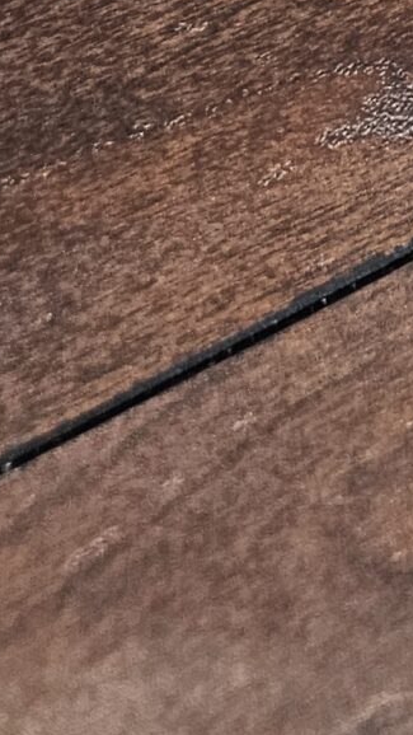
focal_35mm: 111
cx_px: 1057
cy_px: -869
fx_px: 2162
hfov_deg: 9.5
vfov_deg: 14.7
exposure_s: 1/120
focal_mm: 6.3
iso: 250
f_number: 1.7
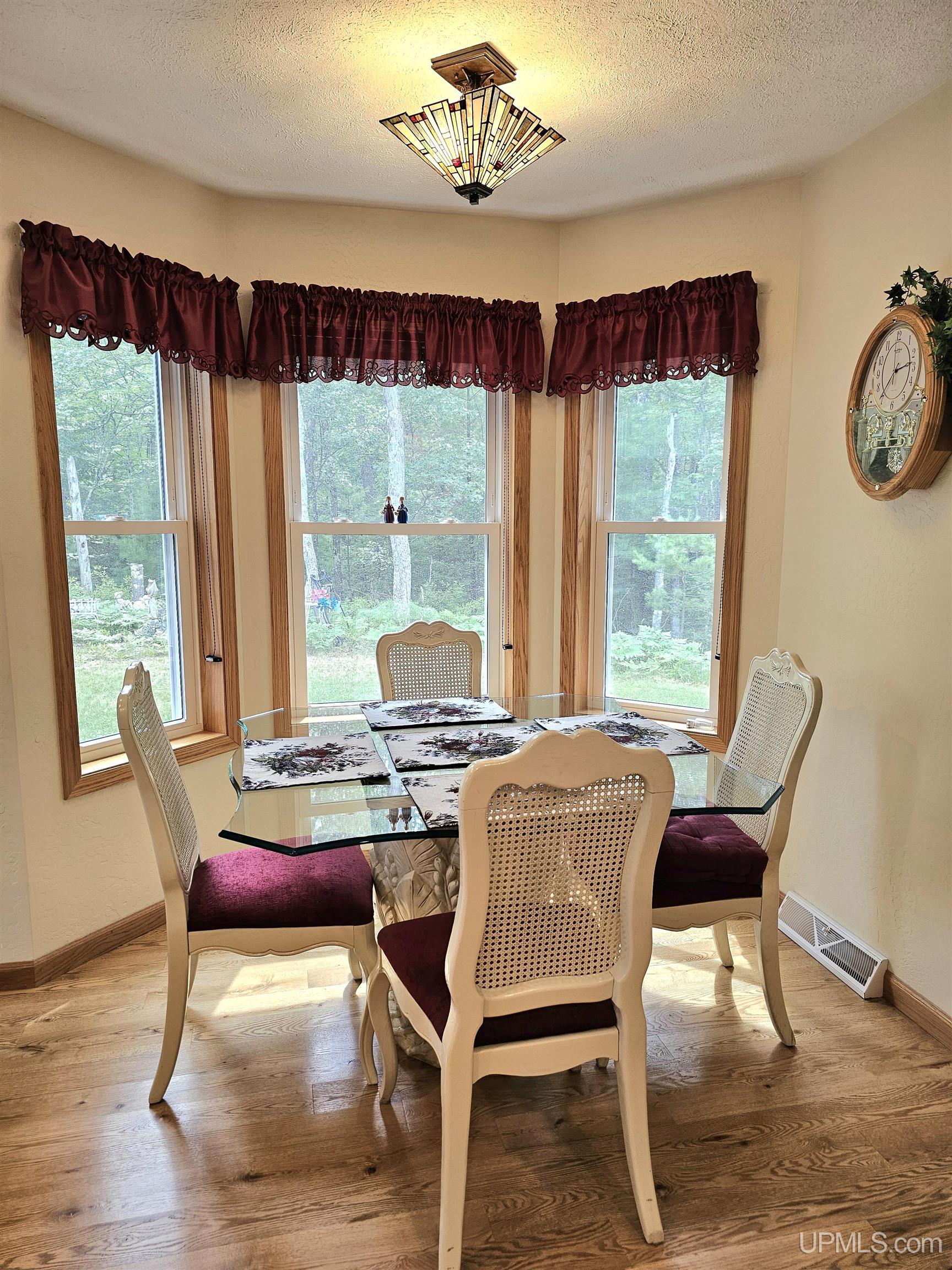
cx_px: 476
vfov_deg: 73.9
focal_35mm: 23
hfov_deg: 58.9
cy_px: 635
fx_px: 843
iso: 80
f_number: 1.7
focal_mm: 6.3
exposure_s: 1/120
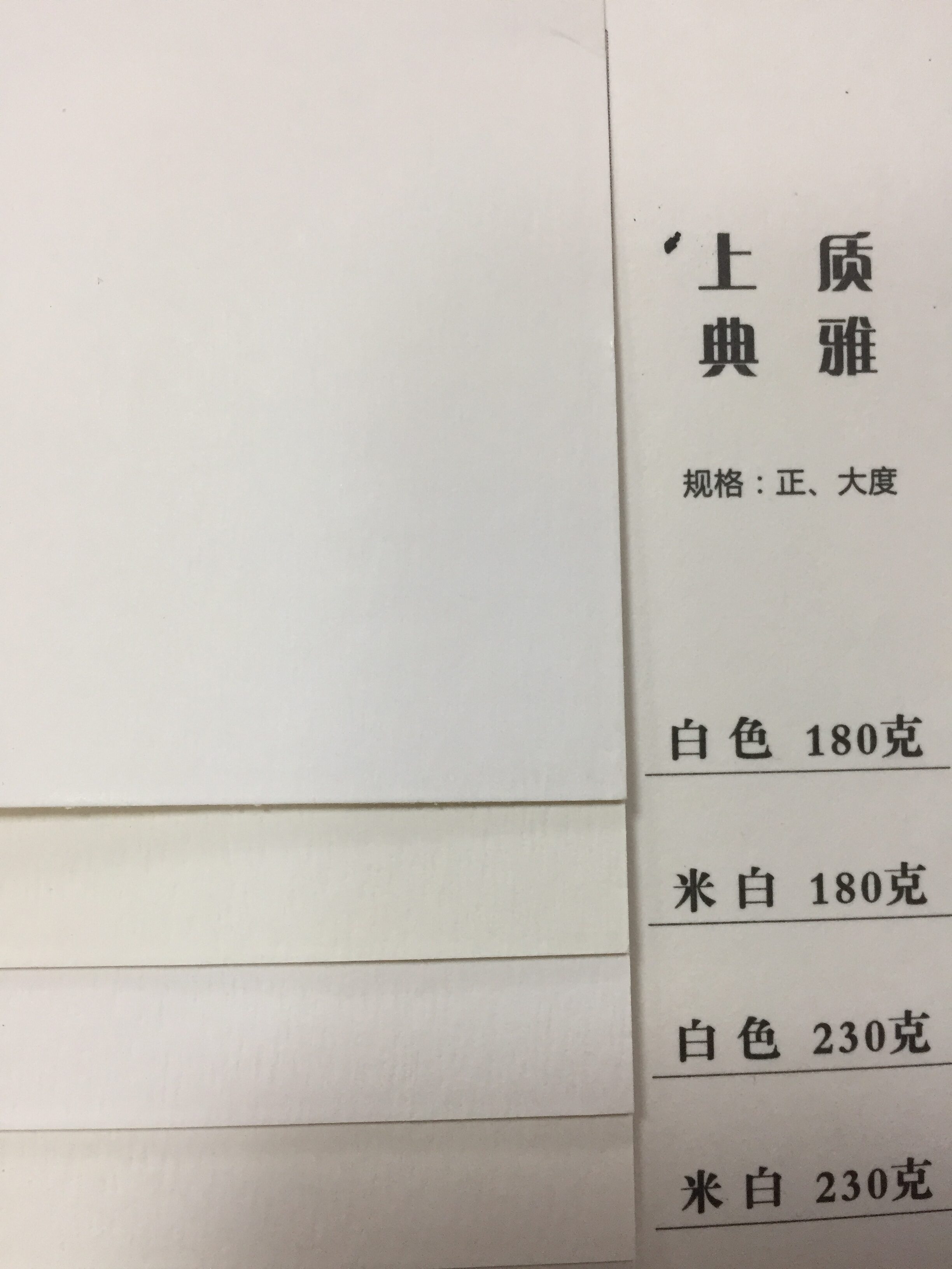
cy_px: 634
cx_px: 476
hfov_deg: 48.2
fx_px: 1063
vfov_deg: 61.7
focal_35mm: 29
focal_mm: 4.15
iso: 50
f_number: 2.2
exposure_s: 1/33
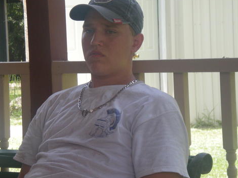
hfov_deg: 13.8
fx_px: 983
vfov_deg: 10.4
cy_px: 66
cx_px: 97
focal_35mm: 143
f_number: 5.7
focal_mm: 17.3
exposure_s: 1/137
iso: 144
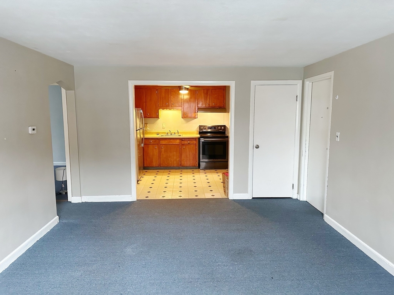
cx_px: 197
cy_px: 148
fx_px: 273
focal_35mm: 24
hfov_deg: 71.6
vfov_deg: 56.8
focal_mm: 6.86
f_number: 1.78
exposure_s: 1/60
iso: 800
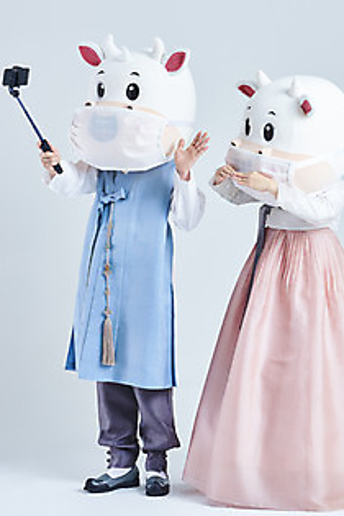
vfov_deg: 22.8
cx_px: 192
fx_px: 1276
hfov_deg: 15.4
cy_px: 216
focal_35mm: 89
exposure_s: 1/125
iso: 100
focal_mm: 70
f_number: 14
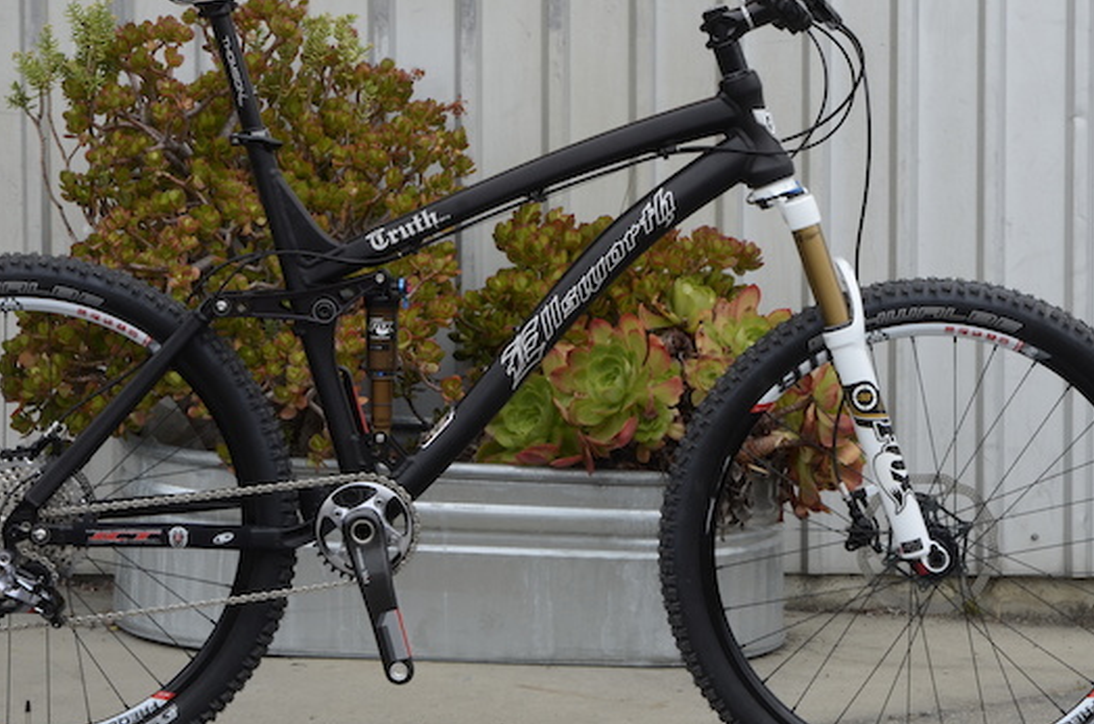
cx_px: 541
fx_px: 3336
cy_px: 298
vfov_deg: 12.4
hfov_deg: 18.6
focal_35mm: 110
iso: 280
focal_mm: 48
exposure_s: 1/90
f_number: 19
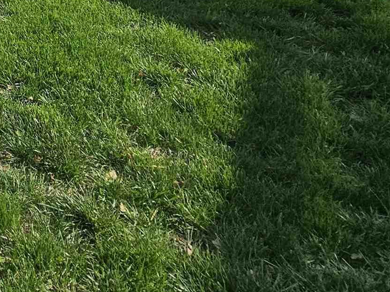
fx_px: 541
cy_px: -178
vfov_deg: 22.8
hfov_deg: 28.3
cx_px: -176
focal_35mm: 48
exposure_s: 1/2805
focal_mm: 2.2
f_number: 2.2
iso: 50
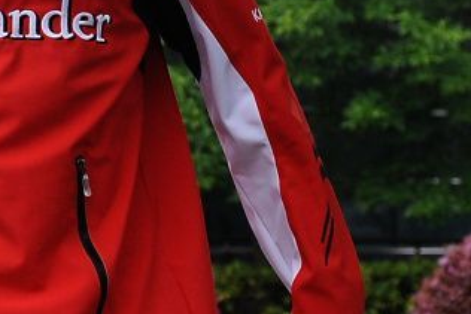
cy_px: 10
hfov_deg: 15.0
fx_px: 1675
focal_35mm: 128
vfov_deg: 10.6
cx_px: -198
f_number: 2.8
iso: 800
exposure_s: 1/400
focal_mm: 27
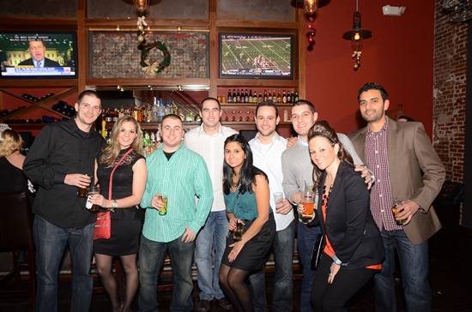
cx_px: 236
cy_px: 156
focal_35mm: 26
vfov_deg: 50.2
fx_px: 334
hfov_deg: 70.6
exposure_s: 1/60
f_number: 4.5
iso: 1250
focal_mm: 17
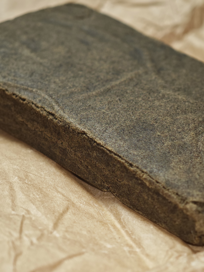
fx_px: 801
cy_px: 136
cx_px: 102
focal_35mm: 102
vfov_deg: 19.3
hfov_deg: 14.5
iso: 200
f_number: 1.8
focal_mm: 11.5
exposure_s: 1/100
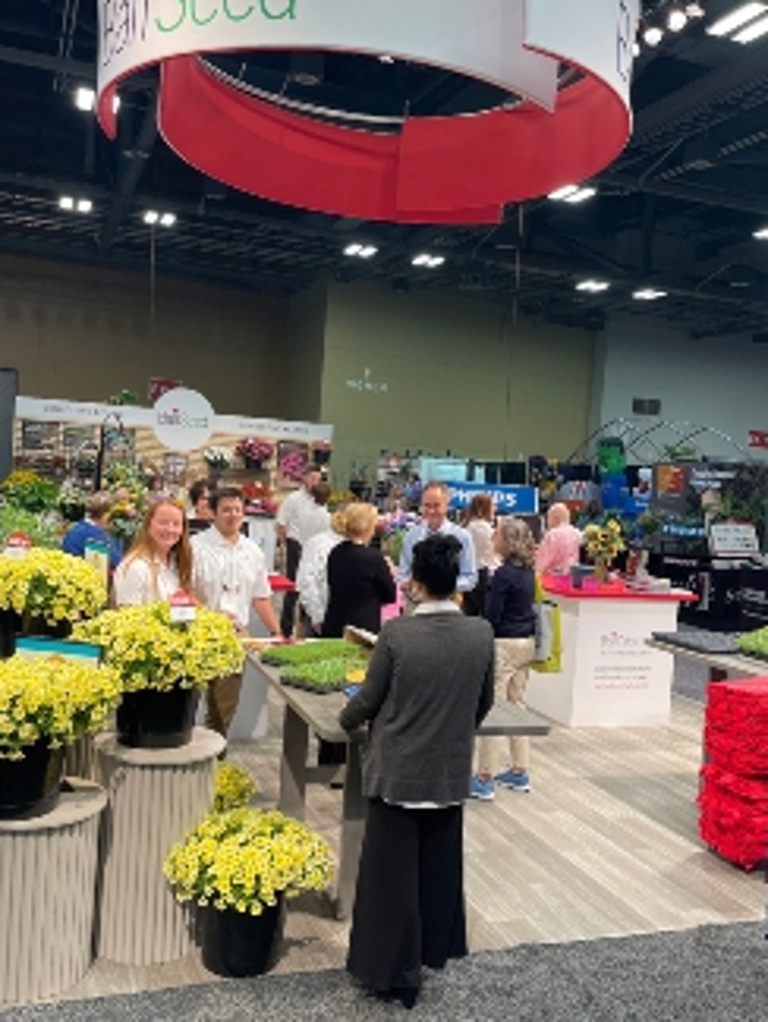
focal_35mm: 32
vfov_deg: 56.8
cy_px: 506
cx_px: 365
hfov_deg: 44.2
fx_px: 946
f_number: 1.6
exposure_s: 1/120
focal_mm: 5.1
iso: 50
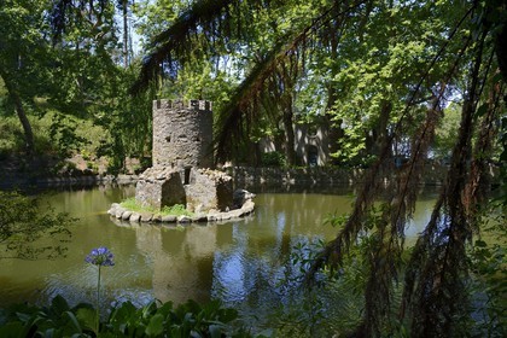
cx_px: 254
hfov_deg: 60.3
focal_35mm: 31
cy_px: 169
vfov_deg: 42.3
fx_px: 437
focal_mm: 31
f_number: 7.1
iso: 400
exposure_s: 1/640
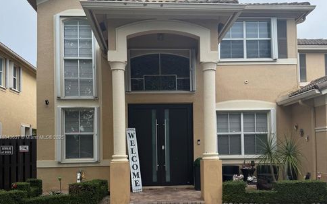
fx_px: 312
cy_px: 138
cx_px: 164
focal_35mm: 35
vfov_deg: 35.9
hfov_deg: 55.3
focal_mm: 6.76
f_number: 1.78
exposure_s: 1/633
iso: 80
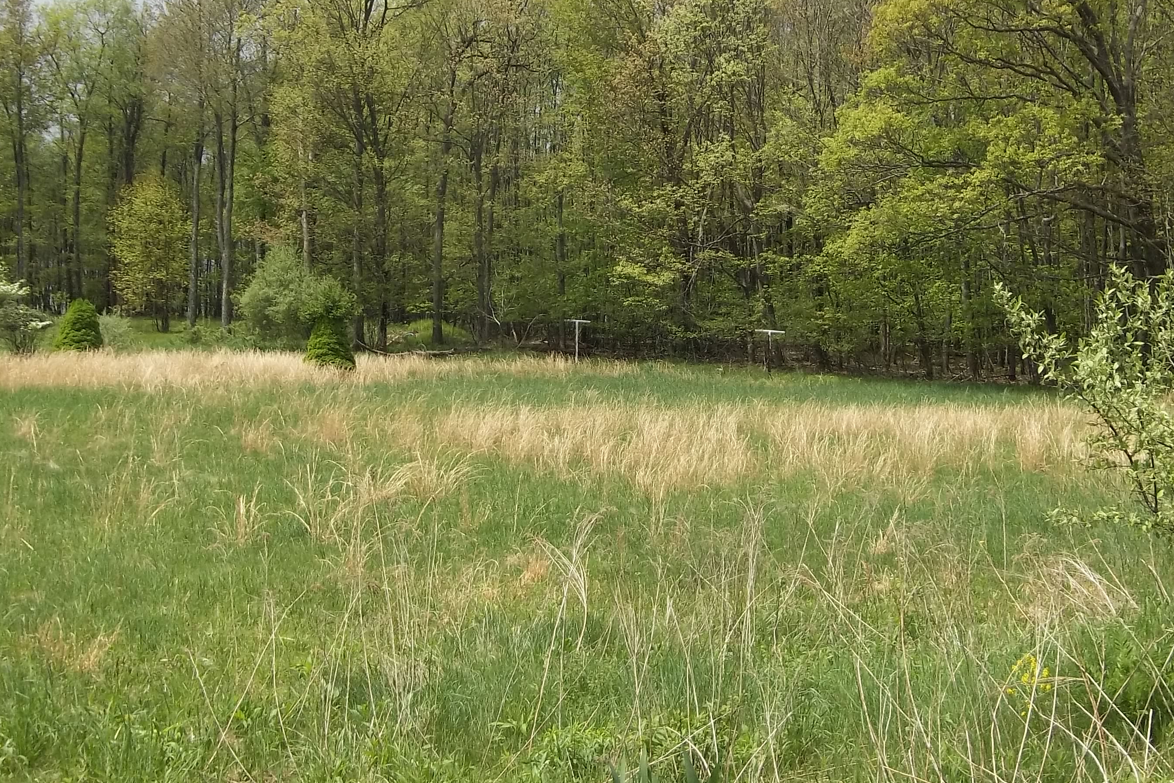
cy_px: 383
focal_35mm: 48
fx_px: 1565
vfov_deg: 28.1
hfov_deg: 41.1
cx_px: 639
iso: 80
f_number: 8.9
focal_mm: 4.9
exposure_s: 1/200
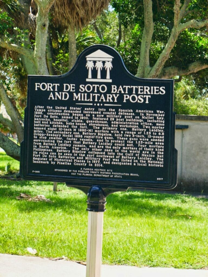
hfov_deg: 17.6
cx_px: 104
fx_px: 673
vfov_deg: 23.3
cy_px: 138
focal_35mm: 84
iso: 200
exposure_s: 1/250
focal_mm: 42
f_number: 6.3
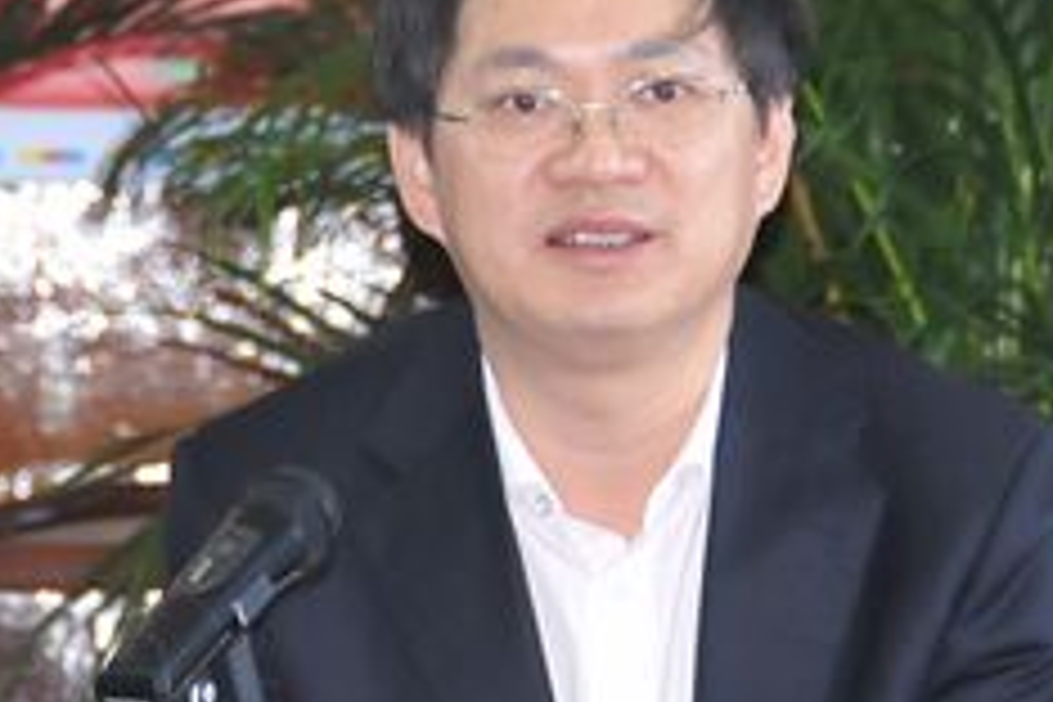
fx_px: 11824
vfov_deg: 3.4
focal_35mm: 404
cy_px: 500
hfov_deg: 5.1
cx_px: 518
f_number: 5.3
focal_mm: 105
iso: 1600
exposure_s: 1/60
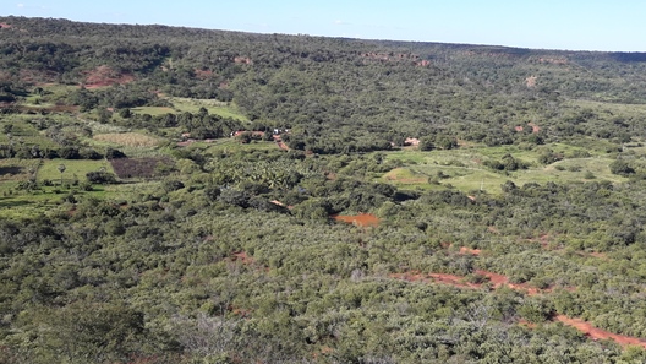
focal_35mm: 37
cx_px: 328
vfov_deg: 31.9
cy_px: 150
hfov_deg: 54.0
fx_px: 634
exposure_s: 1/984
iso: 40
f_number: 1.9
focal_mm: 3.7
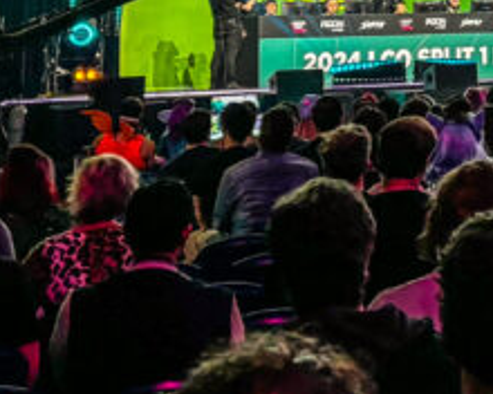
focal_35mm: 118
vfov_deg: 11.8
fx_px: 1722
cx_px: 641
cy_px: -360
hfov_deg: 15.5
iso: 125
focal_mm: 5.96
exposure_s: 1/60
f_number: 1.6
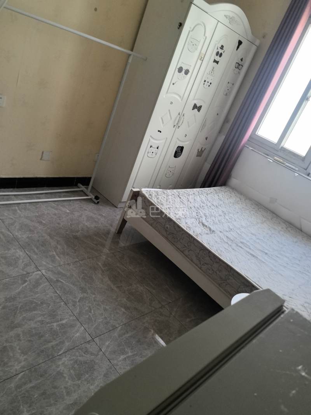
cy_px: 208
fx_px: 323
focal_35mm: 27
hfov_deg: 51.3
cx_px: 156
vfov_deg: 65.3
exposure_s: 1/100
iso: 64
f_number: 2
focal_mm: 5.75
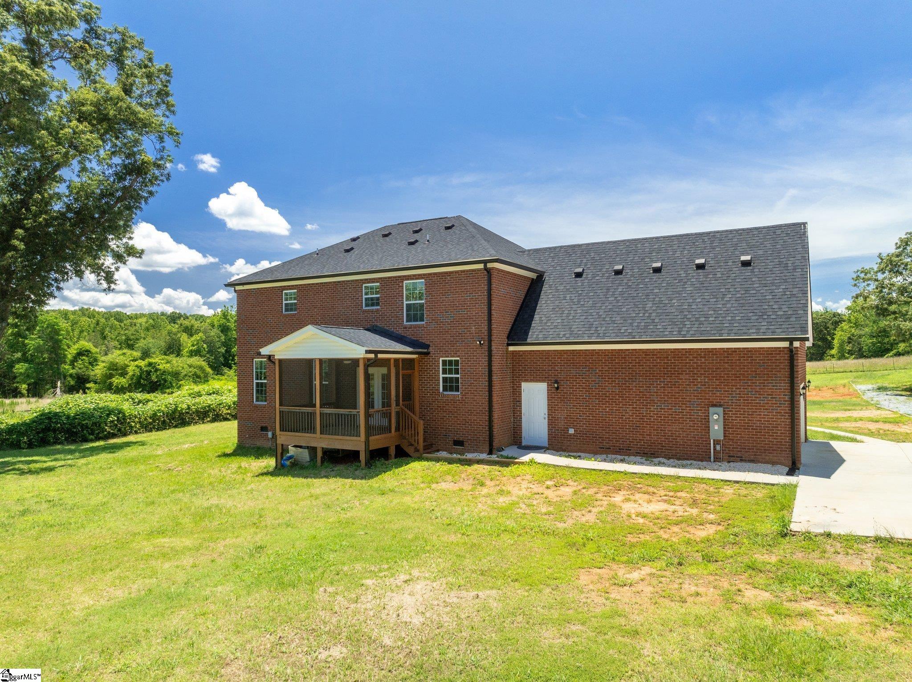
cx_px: 456
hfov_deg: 71.6
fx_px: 632
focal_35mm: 24
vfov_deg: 56.8
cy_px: 341
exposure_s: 1/120
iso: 100
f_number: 4.5
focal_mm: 12.29
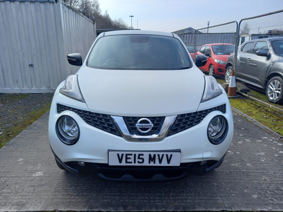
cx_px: 142
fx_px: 204
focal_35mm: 25
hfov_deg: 69.4
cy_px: 106
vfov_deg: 54.9
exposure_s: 1/394
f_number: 2
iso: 25
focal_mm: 4.6
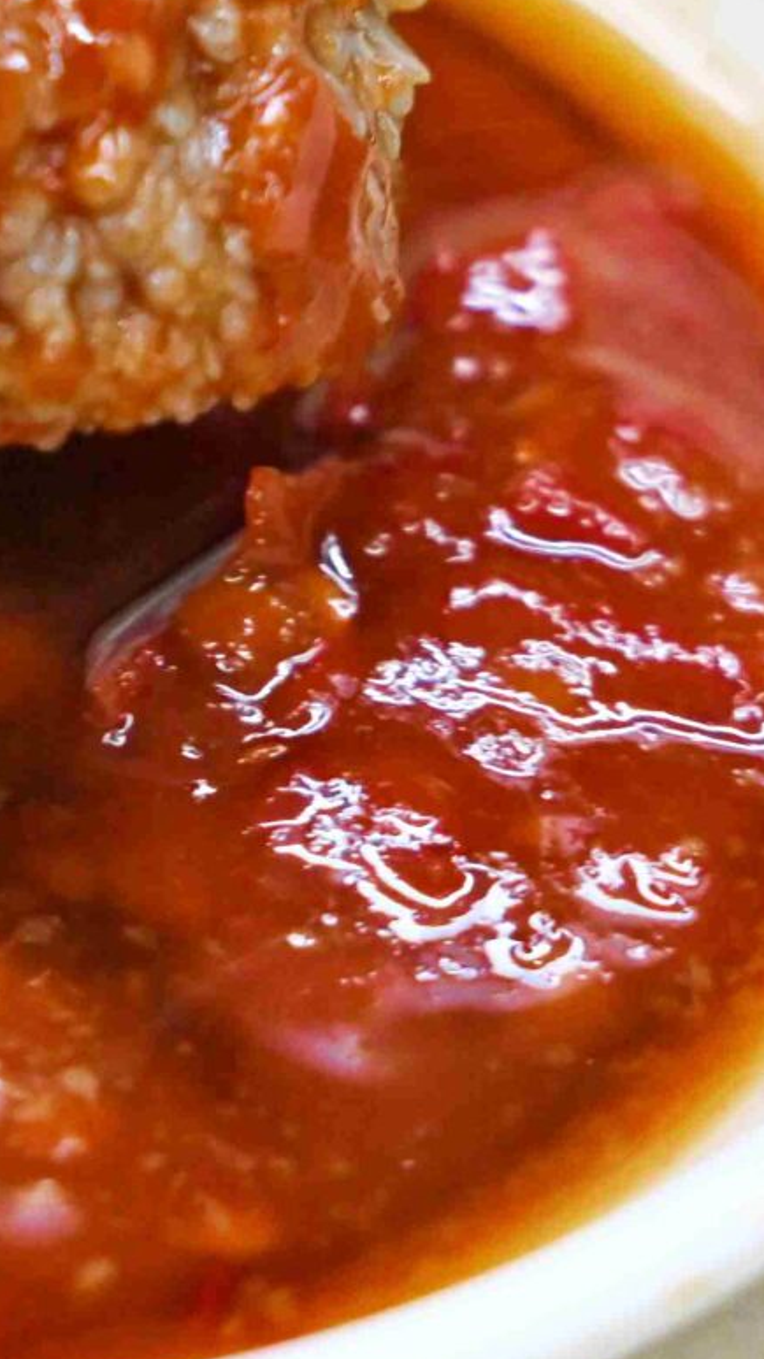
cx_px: -262
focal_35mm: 260
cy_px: 155
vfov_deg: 8.3
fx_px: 9370
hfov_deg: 4.6
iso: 800
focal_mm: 50
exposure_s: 1/160
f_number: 3.2
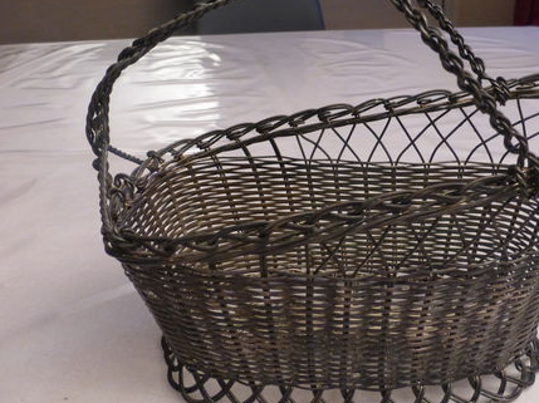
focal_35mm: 35
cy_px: 169
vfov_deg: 40.5
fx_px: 545
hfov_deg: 51.9
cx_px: 349
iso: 400
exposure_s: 1/15
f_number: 3.3
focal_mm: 4.3
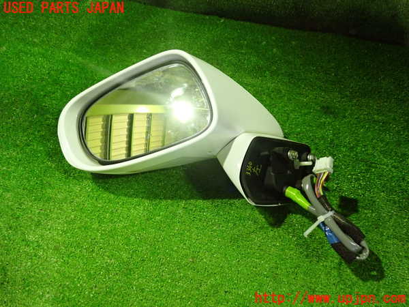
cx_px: 204
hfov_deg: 60.0
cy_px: 154
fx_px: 354
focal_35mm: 30
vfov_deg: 46.8
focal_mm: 5.4
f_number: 2.3
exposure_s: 1/30
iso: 800
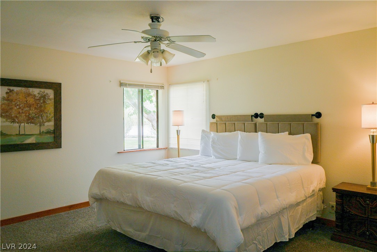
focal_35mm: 28
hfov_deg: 65.5
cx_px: 188
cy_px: 126
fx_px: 293
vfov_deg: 46.4
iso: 80
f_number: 7.1
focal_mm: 28
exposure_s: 1/40
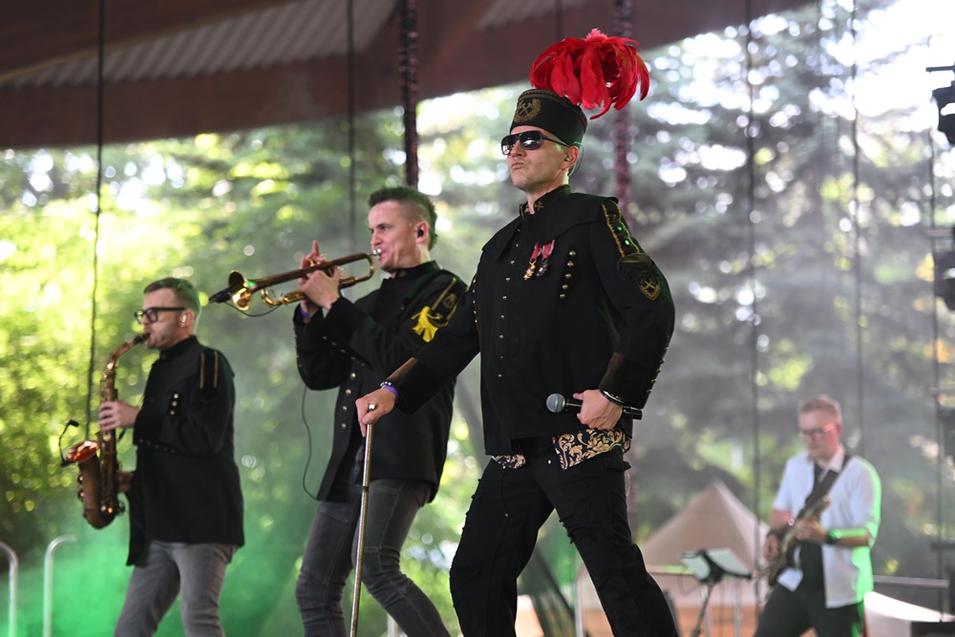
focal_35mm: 112
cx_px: 478
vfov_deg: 12.2
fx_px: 2971
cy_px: 318
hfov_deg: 18.3
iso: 800
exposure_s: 1/200
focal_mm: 112
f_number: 2.8
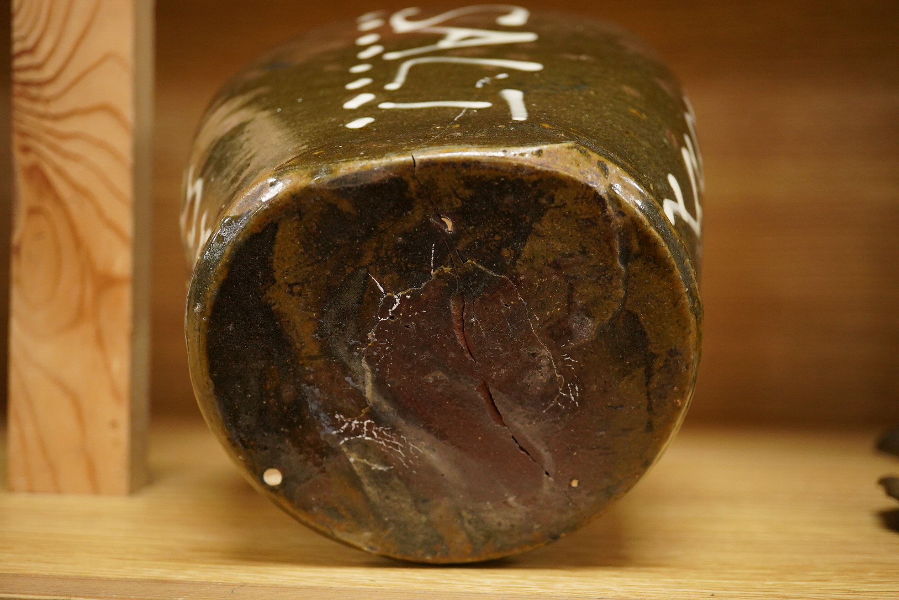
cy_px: 300
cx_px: 450
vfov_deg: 29.9
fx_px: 1124
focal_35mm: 45
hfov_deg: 43.6
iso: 2500
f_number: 5.6
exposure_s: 1/250
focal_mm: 30
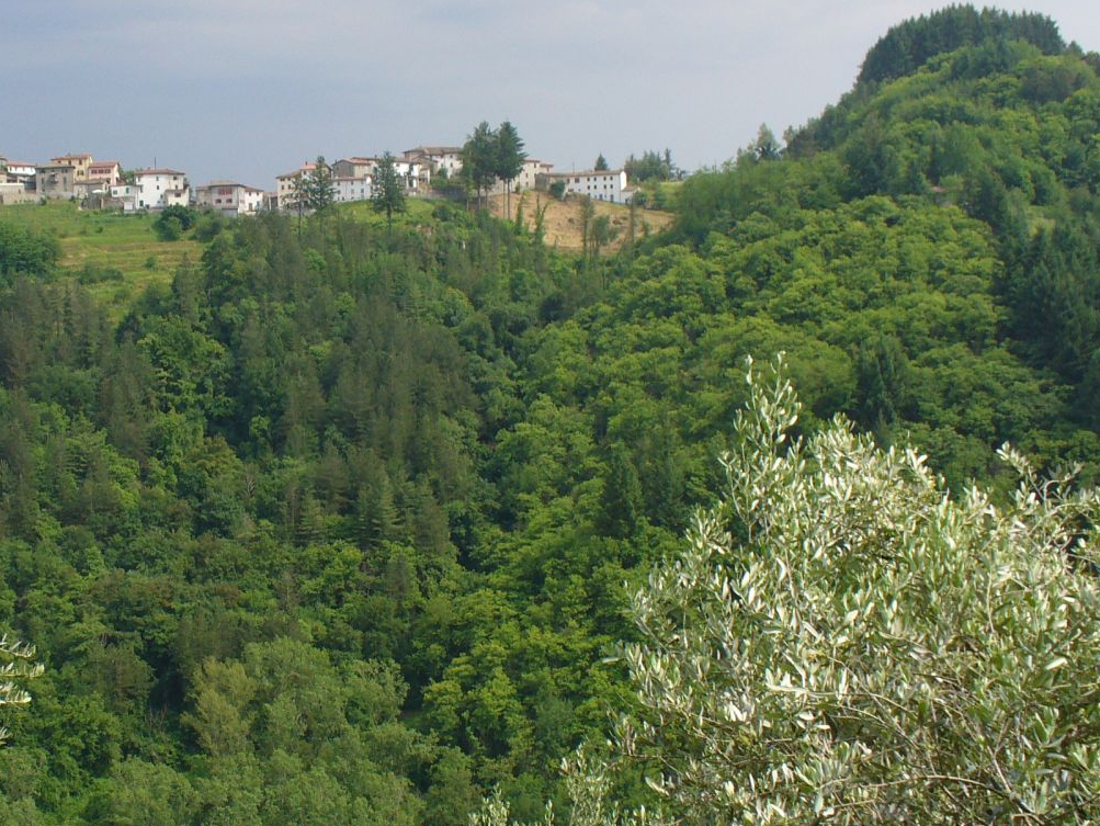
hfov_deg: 32.3
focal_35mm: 59
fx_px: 1876
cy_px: 420
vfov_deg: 24.8
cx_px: 326
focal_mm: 6.1
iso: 80
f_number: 5.6
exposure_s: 1/250
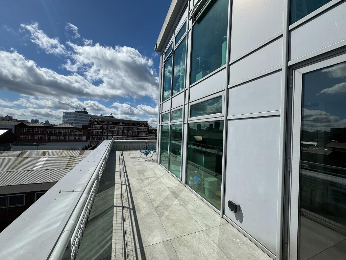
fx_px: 140
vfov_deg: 85.7
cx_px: 173
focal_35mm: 14
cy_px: 130
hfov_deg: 102.1
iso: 50
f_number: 2.2
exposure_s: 1/4630
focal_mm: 2.22
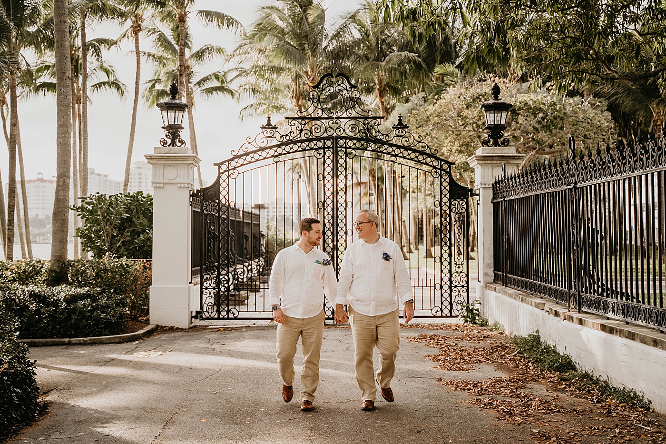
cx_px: 333
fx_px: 888
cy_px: 222
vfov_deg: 28.1
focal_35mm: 48
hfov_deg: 41.1
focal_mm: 48
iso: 160
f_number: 2.8
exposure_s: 1/640
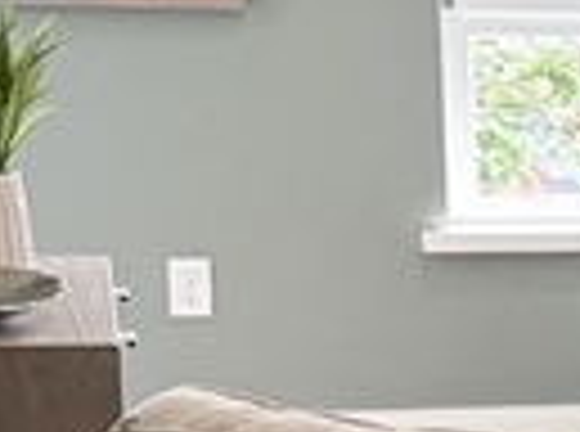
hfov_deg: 7.6
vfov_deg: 7.1
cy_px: 531
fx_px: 3459
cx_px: 2050
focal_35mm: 207
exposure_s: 1/120
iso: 125
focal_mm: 5.96
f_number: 1.6
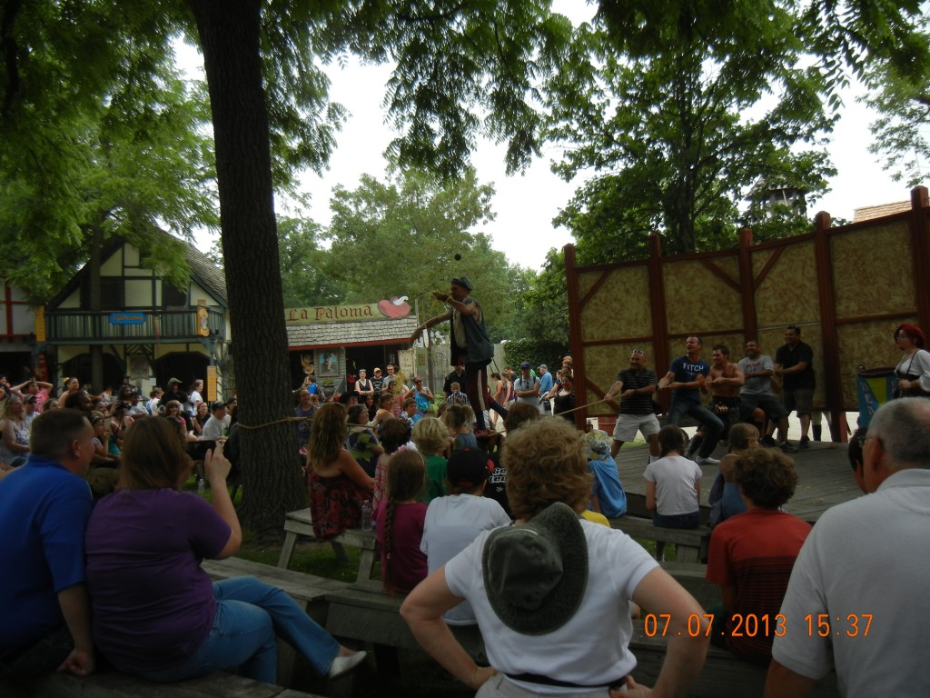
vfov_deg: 46.8
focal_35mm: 30
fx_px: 806
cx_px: 465
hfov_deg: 60.0
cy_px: 349
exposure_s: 1/334
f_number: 3.5
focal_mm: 5.4
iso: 160
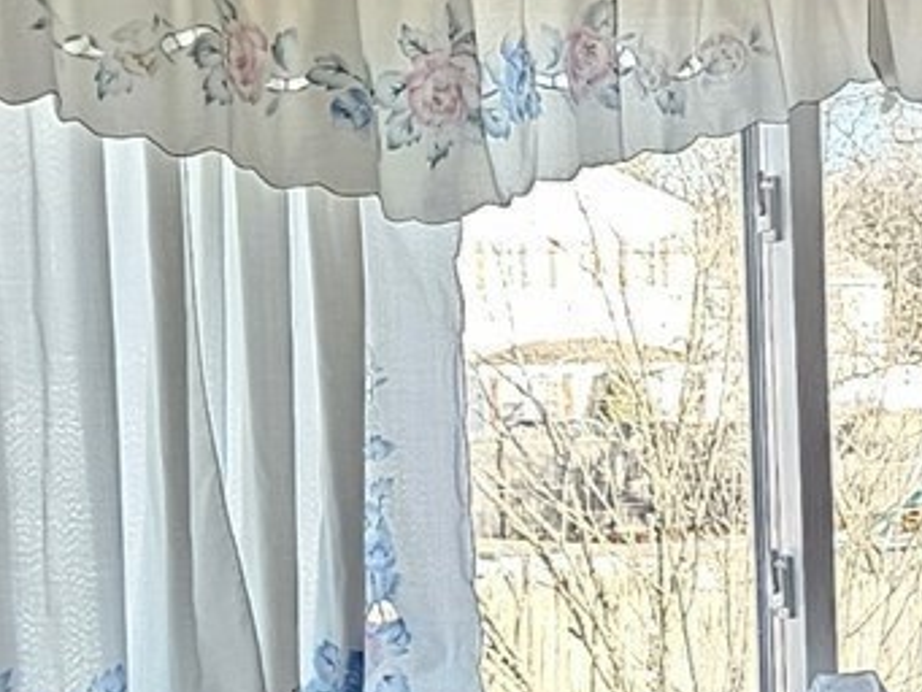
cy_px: 776
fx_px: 3677
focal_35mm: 138
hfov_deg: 14.0
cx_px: 990
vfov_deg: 10.6
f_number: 1.8
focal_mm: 5.4
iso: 125
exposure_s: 1/120
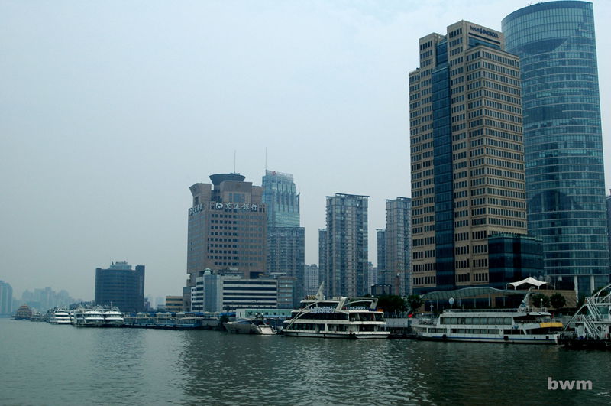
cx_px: 306
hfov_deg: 46.5
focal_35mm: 42
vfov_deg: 31.8
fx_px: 712
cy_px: 203
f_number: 11
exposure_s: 1/400
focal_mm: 28
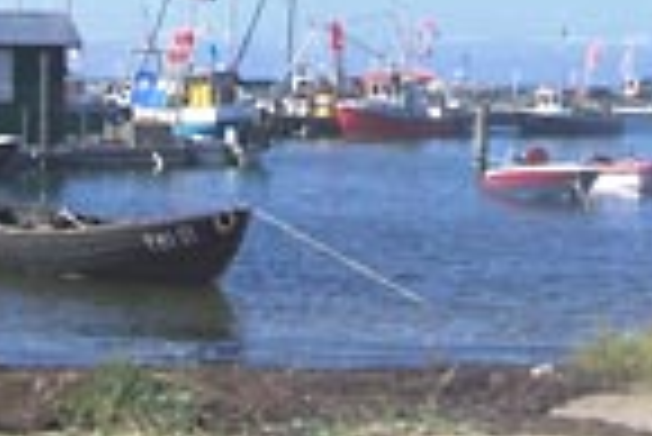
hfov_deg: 19.8
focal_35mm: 103
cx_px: 369
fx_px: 1867
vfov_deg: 13.1
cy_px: -2
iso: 64
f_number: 4
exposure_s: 1/640
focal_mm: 6.3
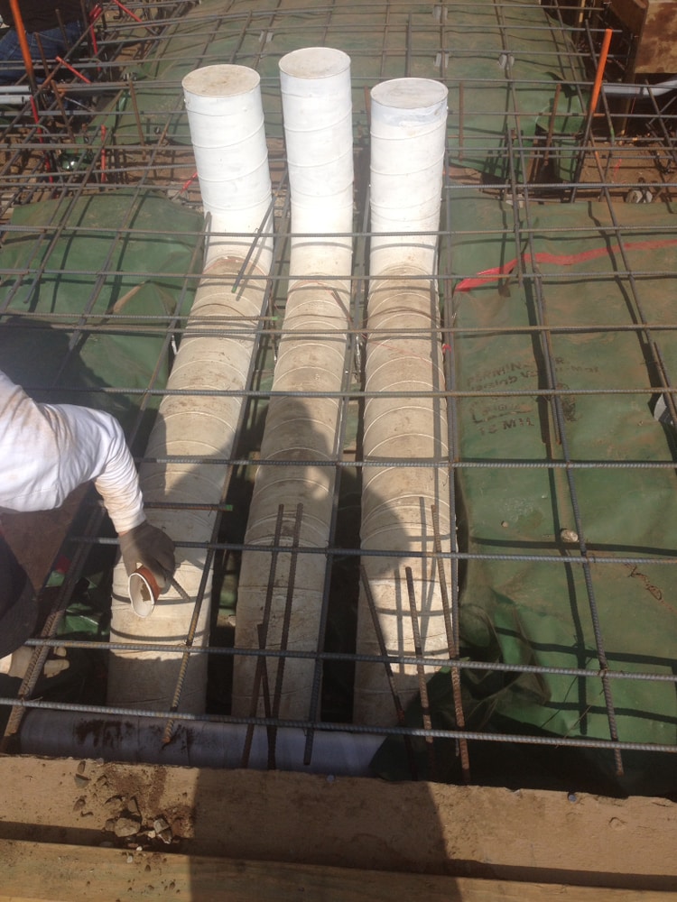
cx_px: 338
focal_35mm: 35
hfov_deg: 40.7
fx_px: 913
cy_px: 451
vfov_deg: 52.6
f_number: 2.4
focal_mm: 4.28
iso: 50
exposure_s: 1/2762
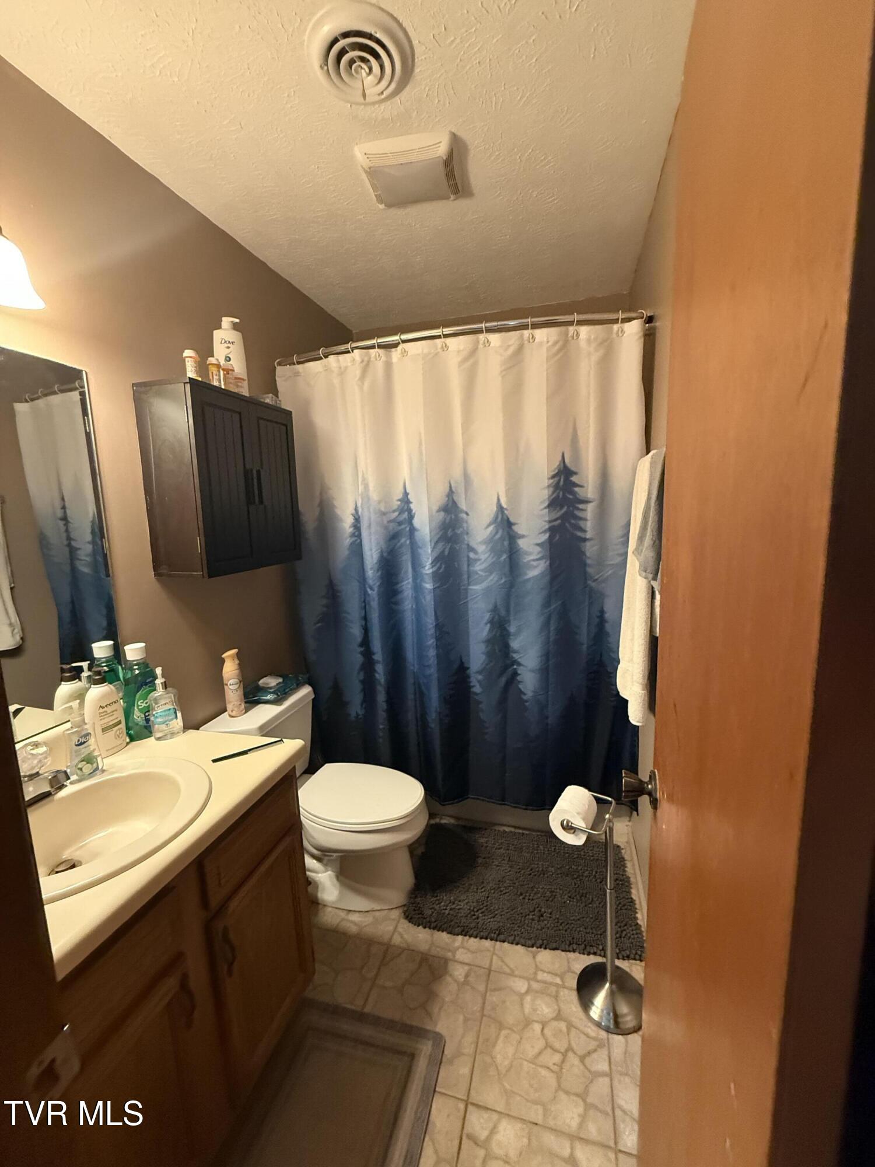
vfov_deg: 102.1
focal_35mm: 14
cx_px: 438
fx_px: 472
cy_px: 584
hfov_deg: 85.7
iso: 640
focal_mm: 2.22
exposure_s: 1/60
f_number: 2.2
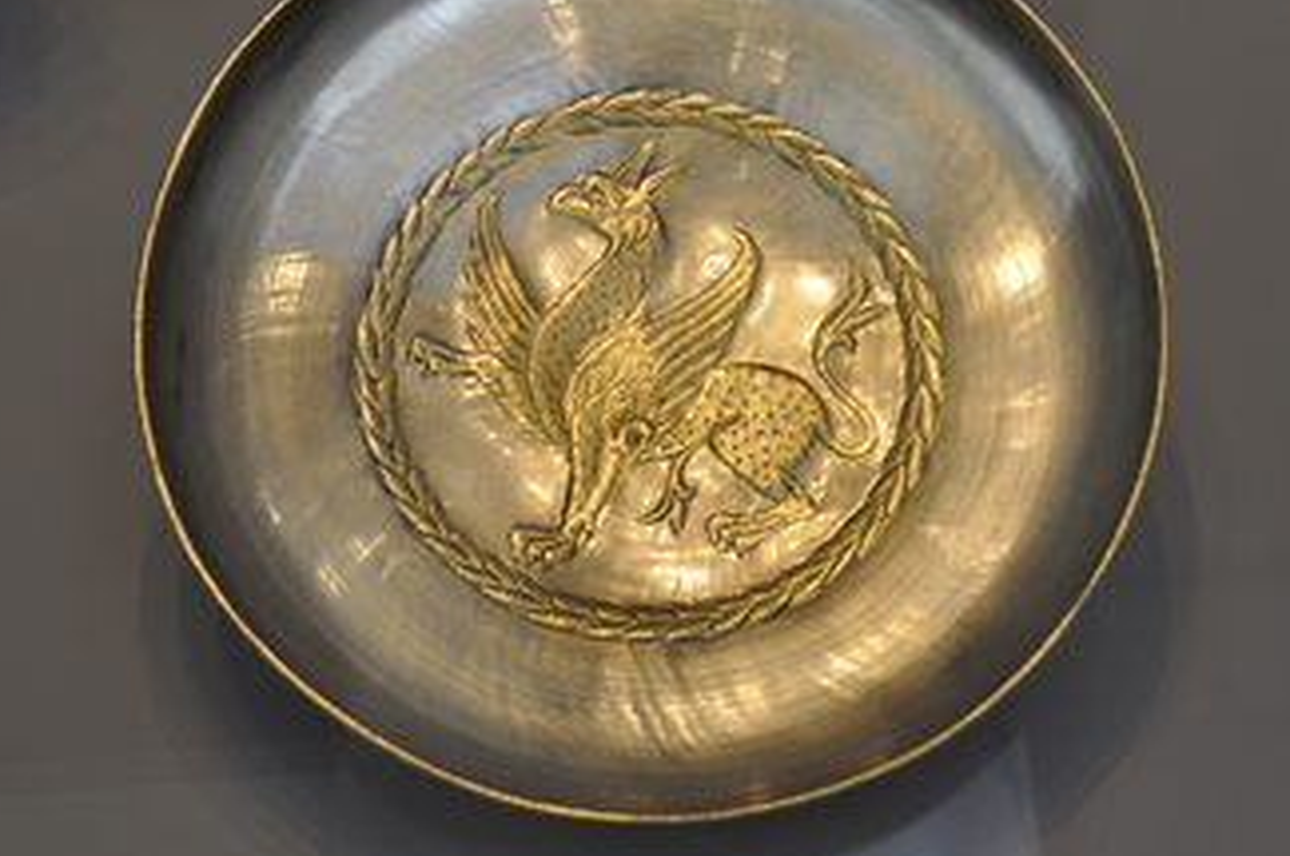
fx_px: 3793
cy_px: 350
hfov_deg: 19.3
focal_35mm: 106
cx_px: 621
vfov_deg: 12.9
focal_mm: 52
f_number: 6.3
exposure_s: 1/160
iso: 500
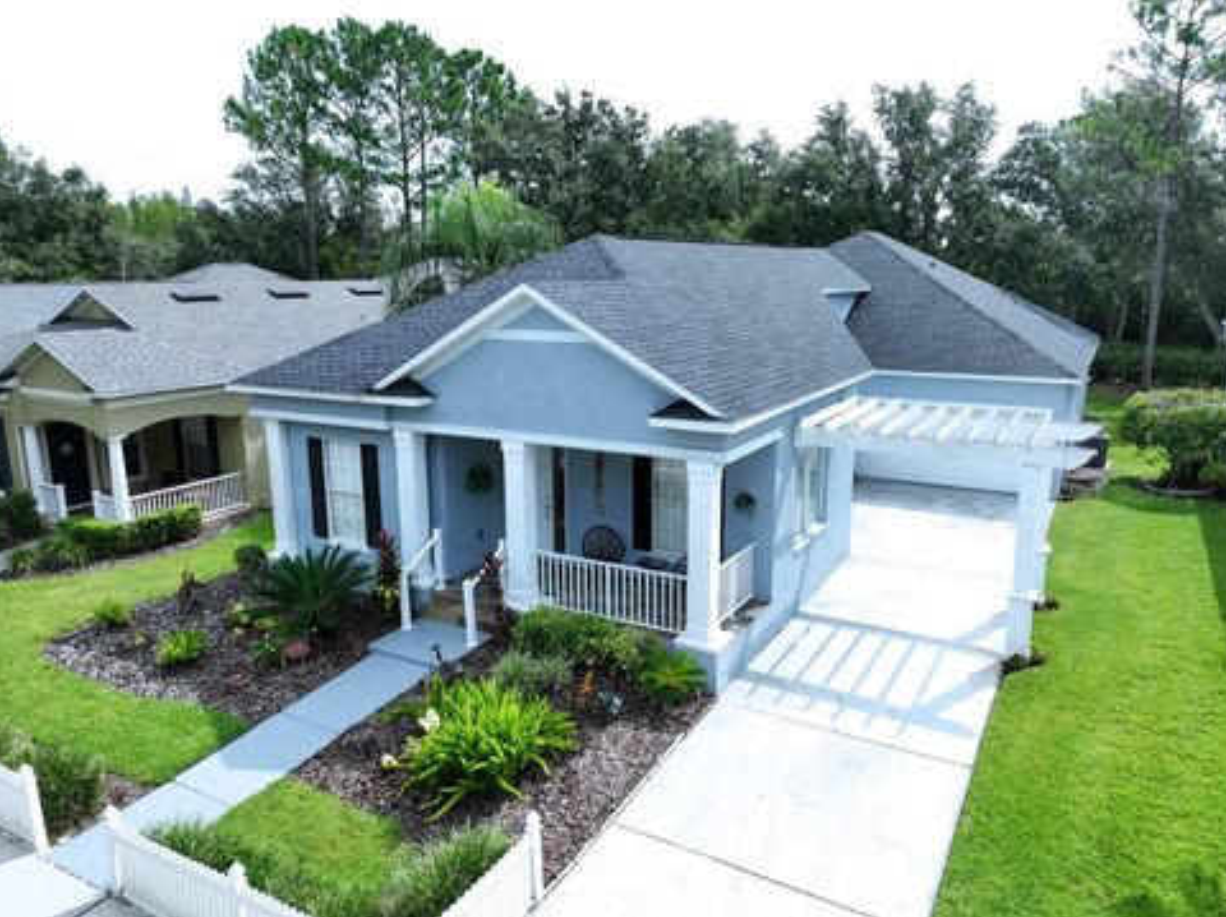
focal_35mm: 25
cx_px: 610
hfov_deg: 69.4
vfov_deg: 54.8
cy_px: 455
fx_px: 885
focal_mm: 12.29
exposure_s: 1/200
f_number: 3.5
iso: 100
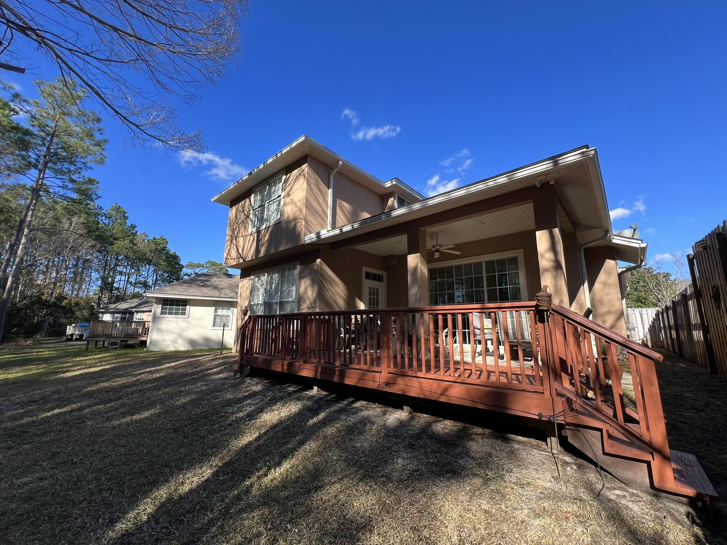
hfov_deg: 106.2
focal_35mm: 13
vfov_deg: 89.9
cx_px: 364
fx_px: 273
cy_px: 272
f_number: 1.8
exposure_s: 1/461
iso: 32
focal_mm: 1.57
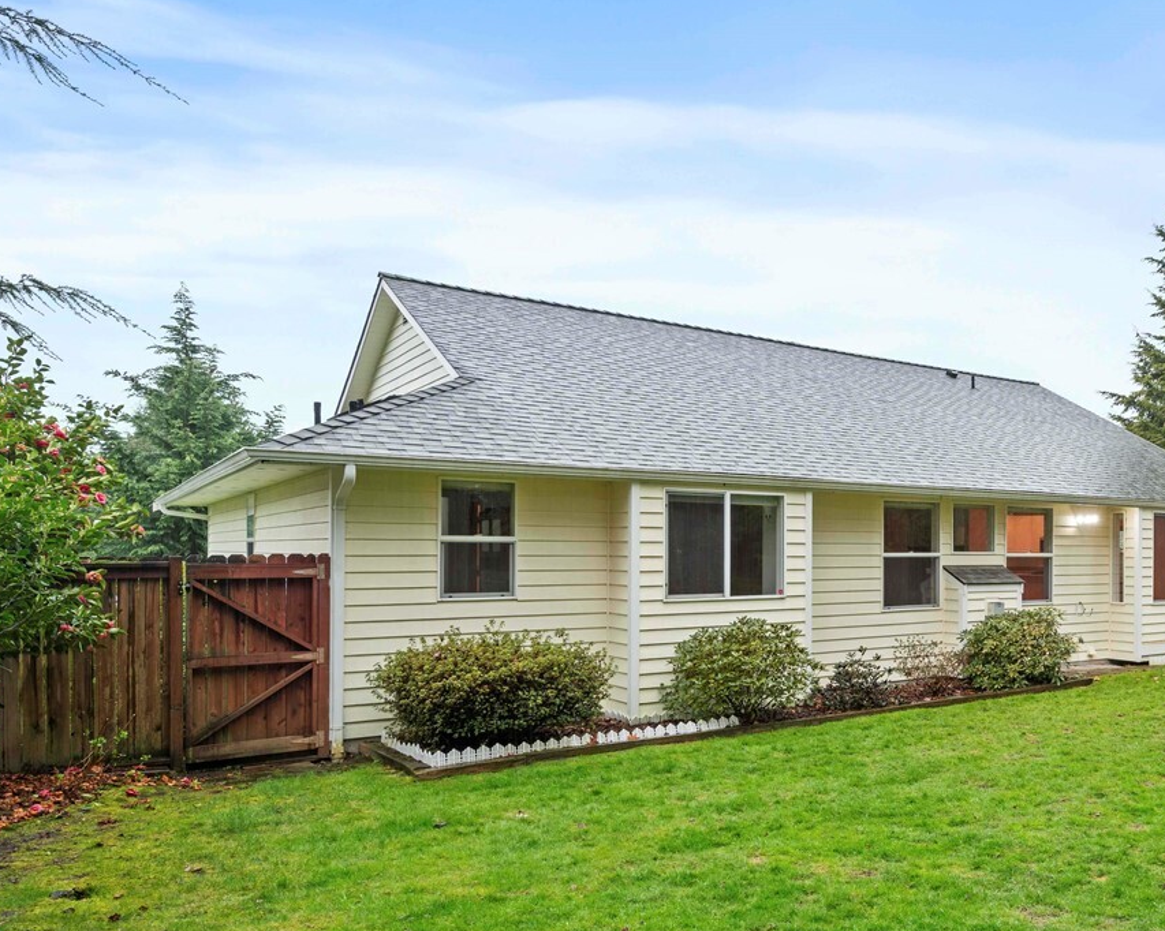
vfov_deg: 49.7
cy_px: 560
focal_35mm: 29
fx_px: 997
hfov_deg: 55.9
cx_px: 944
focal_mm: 15.5
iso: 200
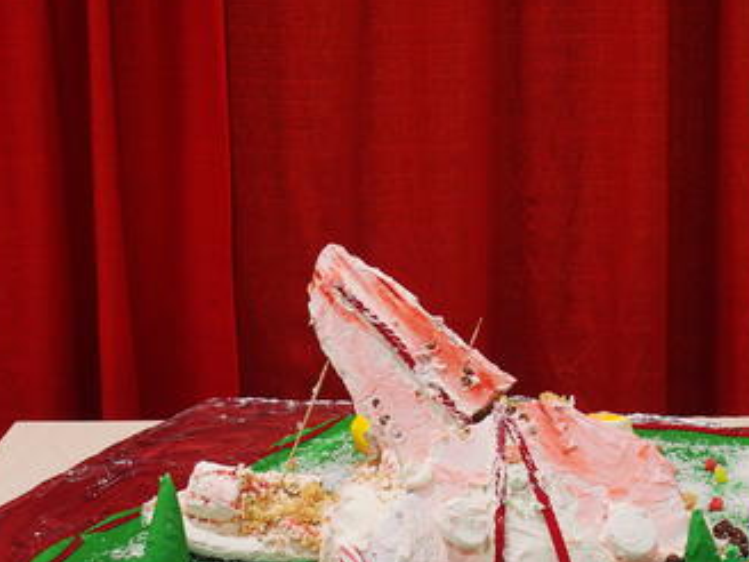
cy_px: 375
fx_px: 2077
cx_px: 379
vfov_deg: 15.4
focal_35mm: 96
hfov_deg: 20.4
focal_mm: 14.5
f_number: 2.8
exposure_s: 1/60
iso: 400
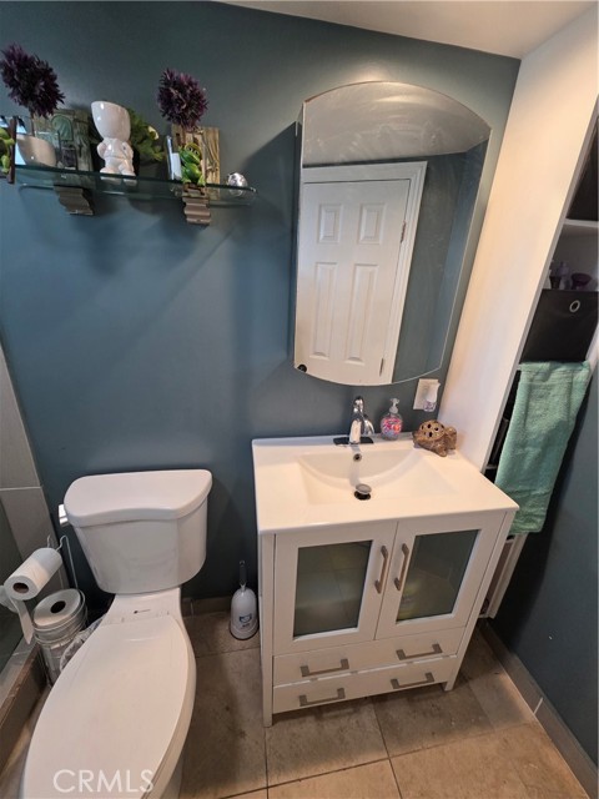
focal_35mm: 13
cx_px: 300
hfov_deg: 89.9
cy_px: 400
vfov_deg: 106.2
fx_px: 300
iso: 250
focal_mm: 2.2
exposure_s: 1/120
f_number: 1.9
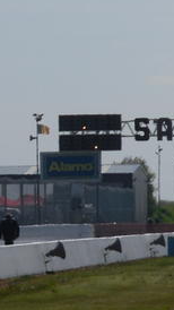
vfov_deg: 3.4
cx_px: 219
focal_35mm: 626
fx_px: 5138
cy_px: 50
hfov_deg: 1.9
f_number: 12.7
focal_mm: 31.5
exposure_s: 1/250
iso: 80
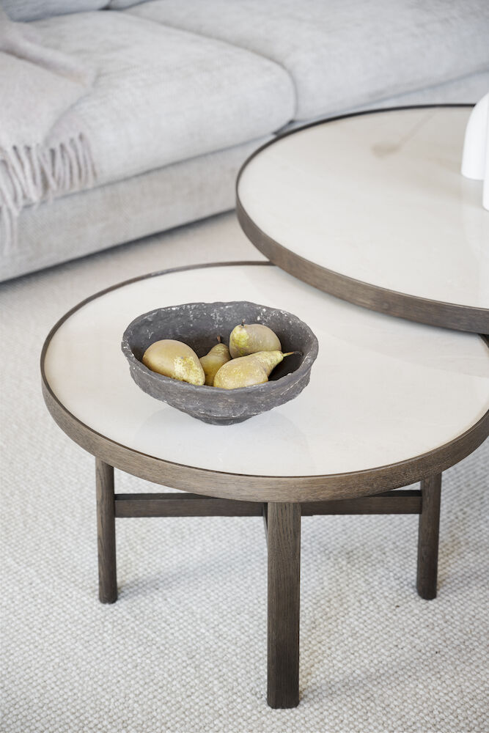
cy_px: 366
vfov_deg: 28.8
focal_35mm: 70
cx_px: 244
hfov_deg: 19.5
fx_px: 1426
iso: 250
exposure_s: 1/40
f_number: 4
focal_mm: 70
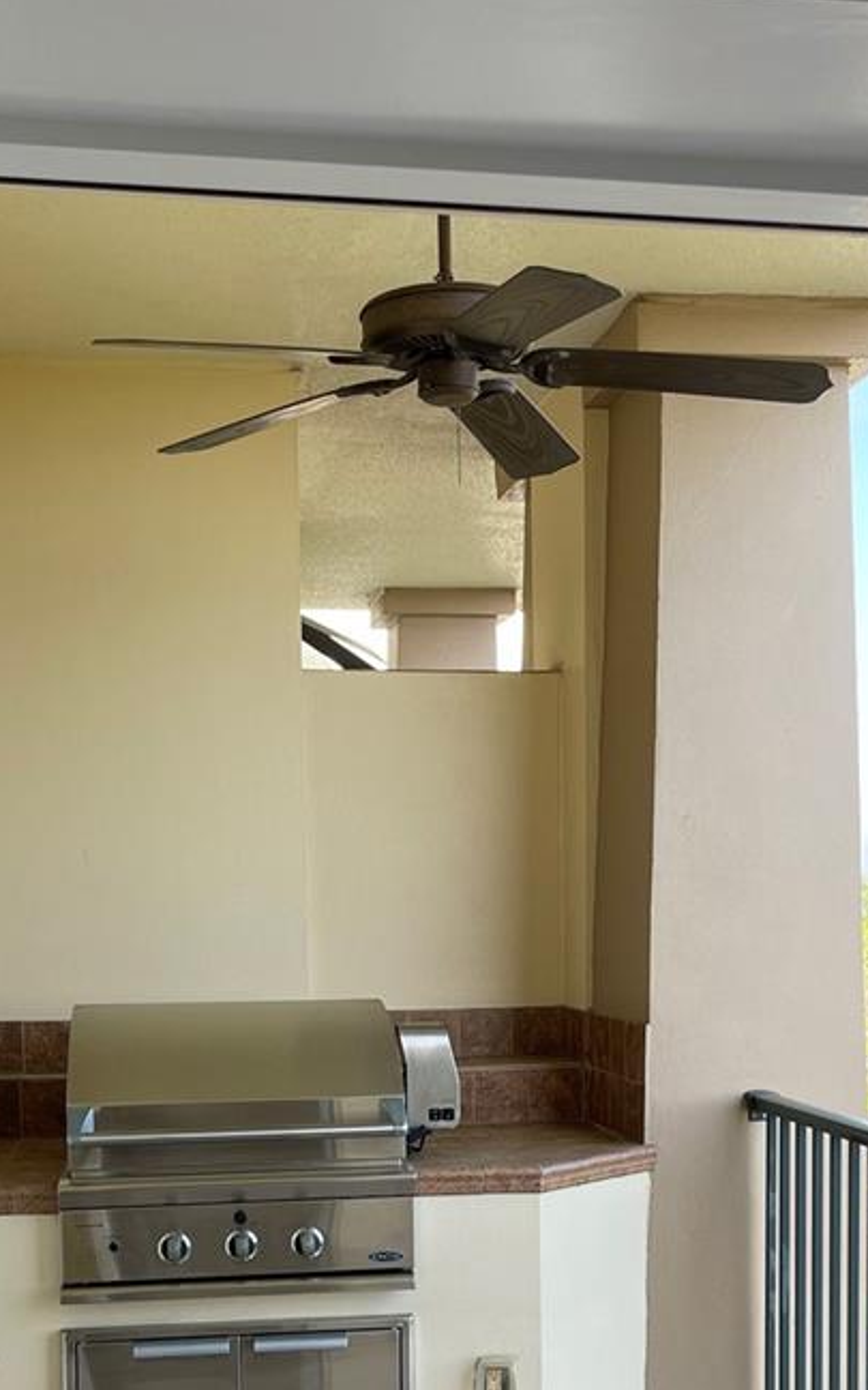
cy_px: 1038
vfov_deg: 38.6
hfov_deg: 25.3
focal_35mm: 51
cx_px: 442
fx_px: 1930
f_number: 1.6
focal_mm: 5.1
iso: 32
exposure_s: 1/362
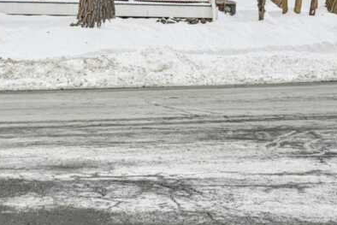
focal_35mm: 91
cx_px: -9
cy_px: -19
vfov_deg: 14.7
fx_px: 852
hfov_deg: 21.5
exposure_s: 1/80
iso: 100
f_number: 8
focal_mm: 35
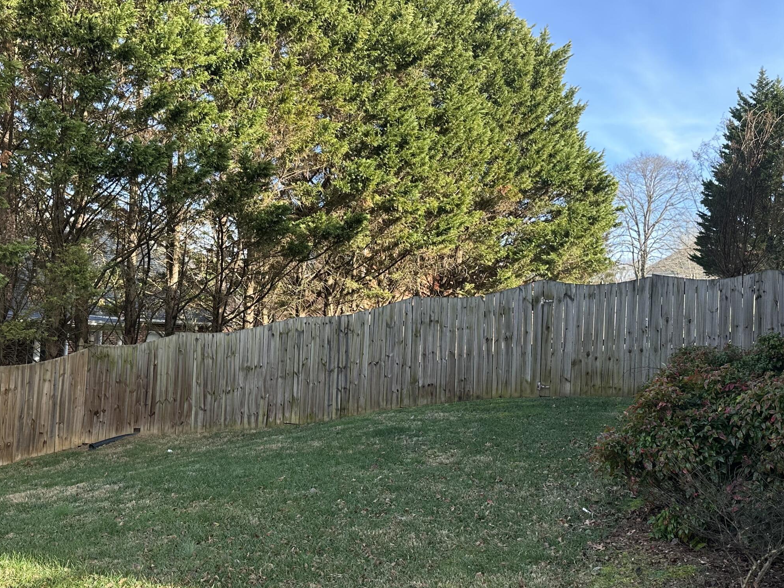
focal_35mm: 36
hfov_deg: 51.3
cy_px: 308
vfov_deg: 39.6
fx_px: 815
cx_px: 408
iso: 80
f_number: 1.78
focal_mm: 6.86
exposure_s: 1/482
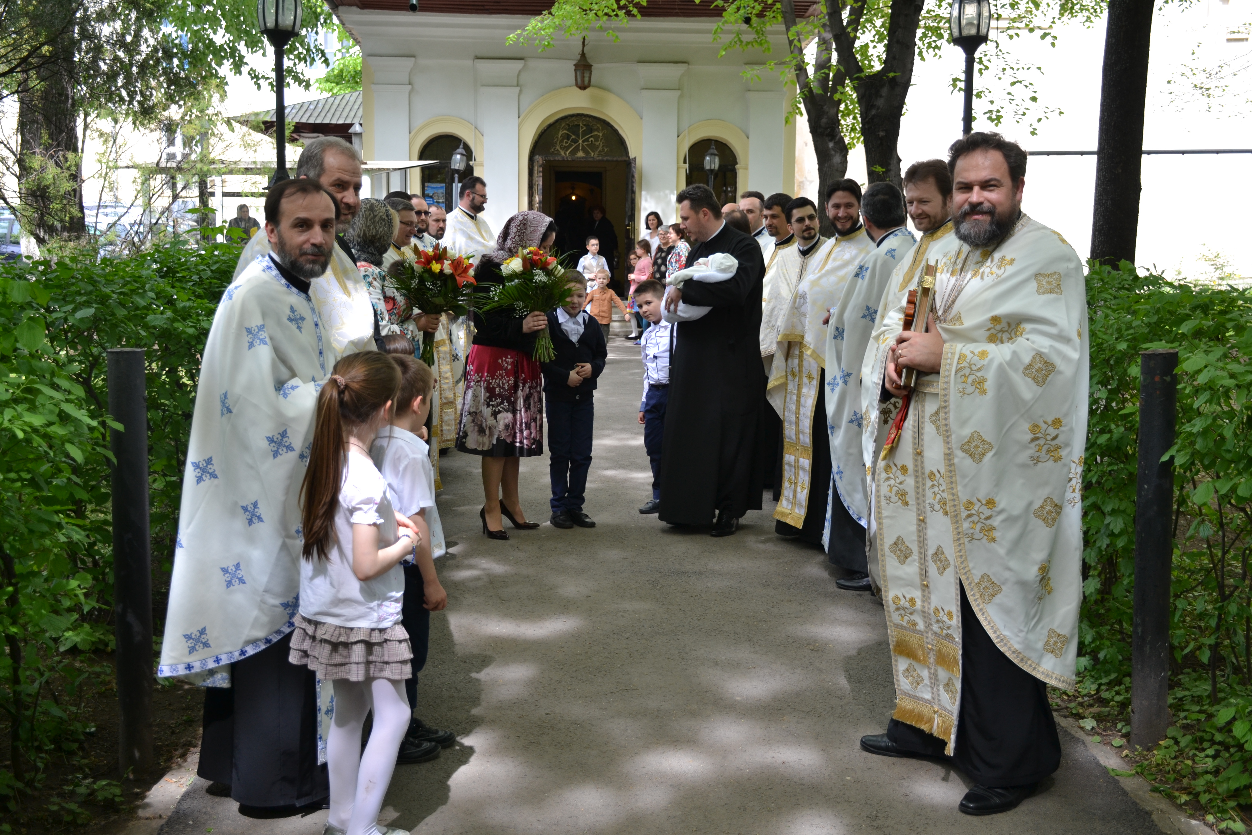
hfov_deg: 49.6
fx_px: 1356
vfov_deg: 34.2
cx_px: 626
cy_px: 418
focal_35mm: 39
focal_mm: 26
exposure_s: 1/200
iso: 200
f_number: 3.8
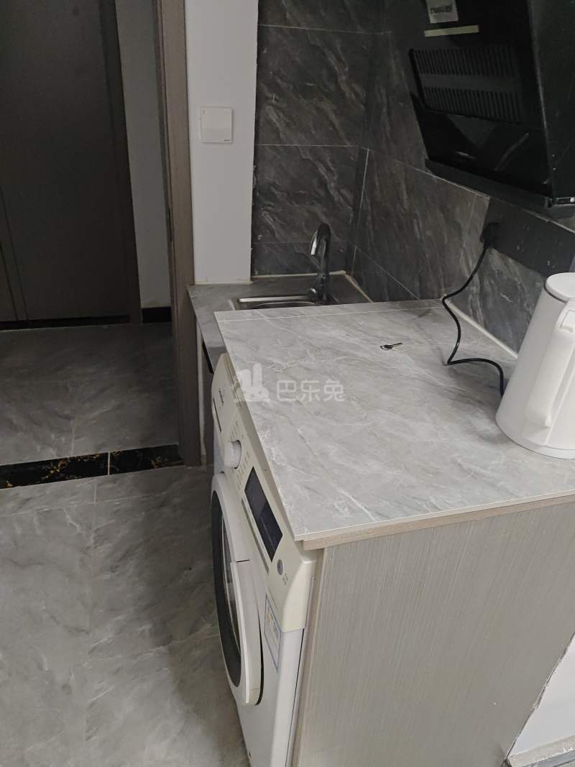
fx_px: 510
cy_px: 384
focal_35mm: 23
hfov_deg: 58.9
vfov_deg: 73.9
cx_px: 288
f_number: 1.88
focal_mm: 5.56
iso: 1844
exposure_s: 1/33.3
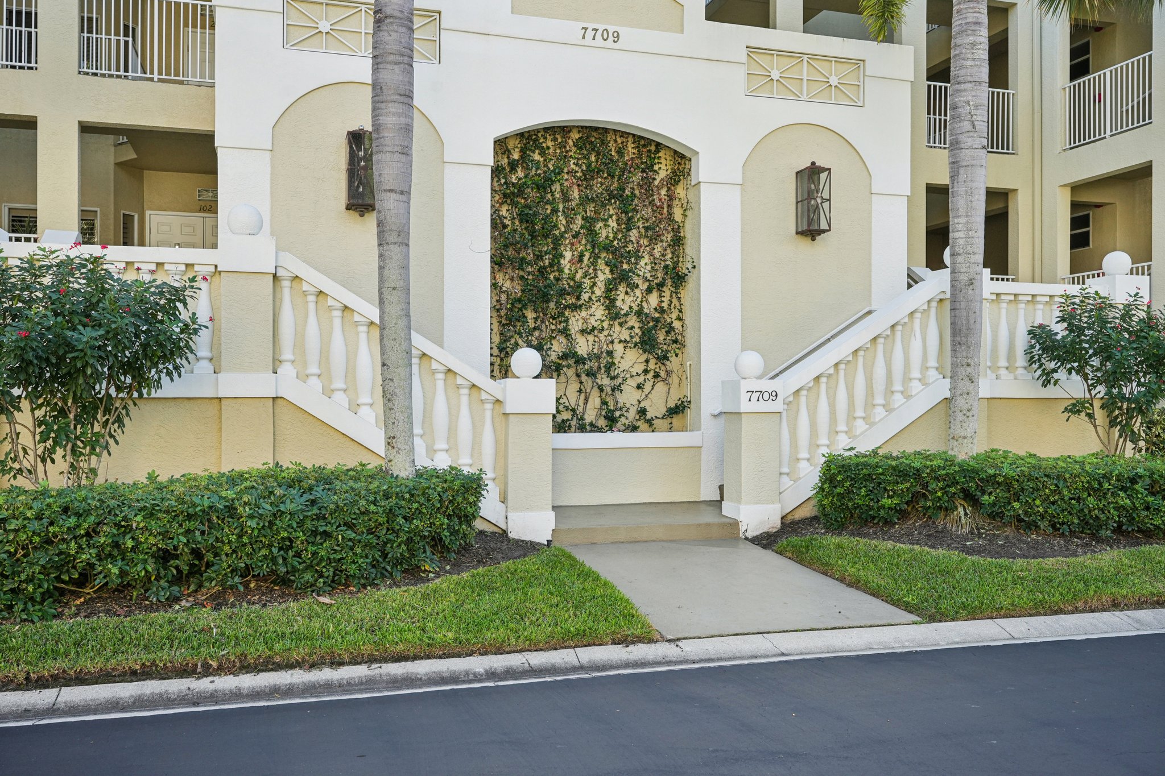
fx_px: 971
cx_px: 582
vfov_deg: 43.6
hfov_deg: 61.9
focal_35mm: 30
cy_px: 388
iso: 400
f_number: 8
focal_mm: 30
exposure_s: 1/200
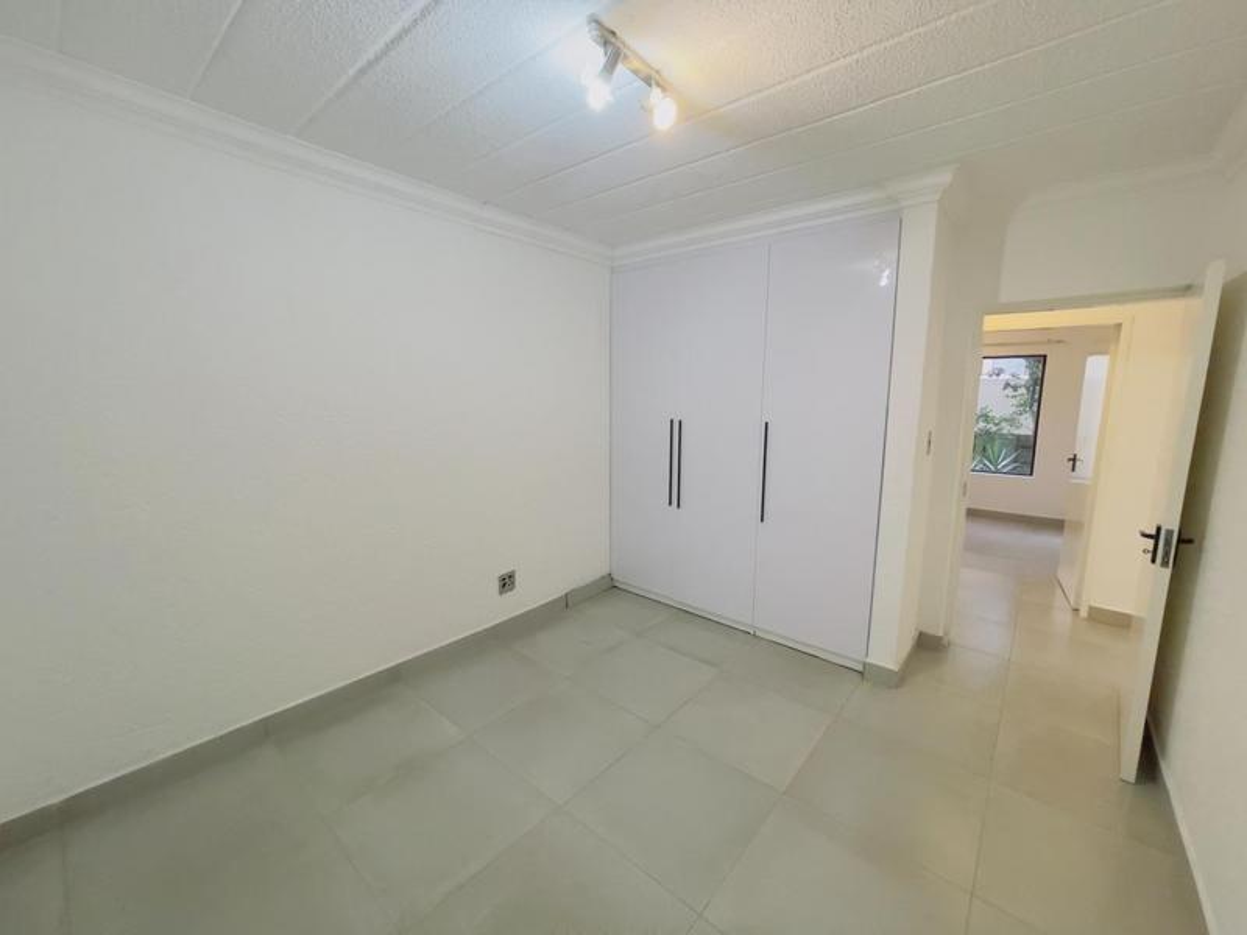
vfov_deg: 89.9
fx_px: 468
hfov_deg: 106.2
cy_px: 468
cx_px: 624
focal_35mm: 13
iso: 320
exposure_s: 1/50
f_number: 2.4
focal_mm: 1.54
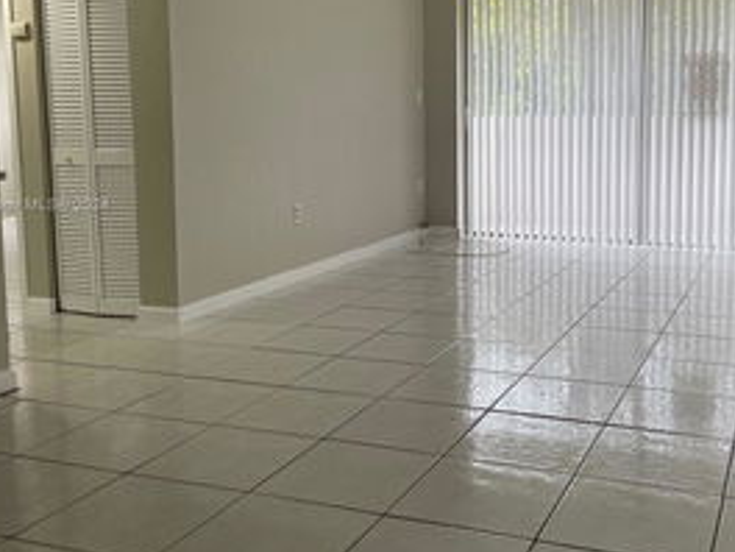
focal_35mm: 42
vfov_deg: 34.2
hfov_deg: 44.4
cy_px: 206
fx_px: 892
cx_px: 466
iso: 100
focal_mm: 4.2
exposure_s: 1/120
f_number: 1.6
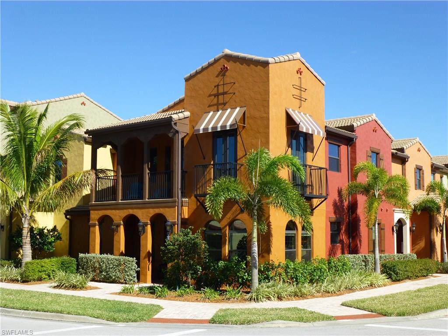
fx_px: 582
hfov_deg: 42.1
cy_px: 168
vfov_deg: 32.2
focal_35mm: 45
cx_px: 224
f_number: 3.9
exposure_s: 1/640
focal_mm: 8
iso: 100
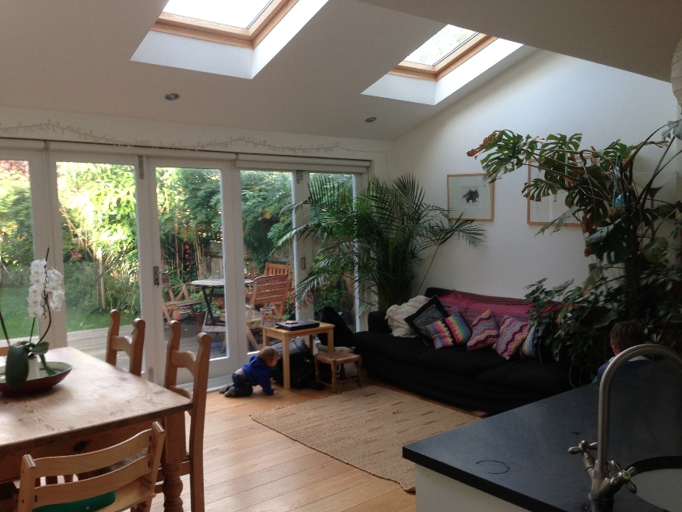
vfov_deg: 42.9
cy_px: 256
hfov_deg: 55.4
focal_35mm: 33
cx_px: 341
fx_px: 650
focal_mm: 4.13
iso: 64
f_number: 2.4
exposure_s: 1/120
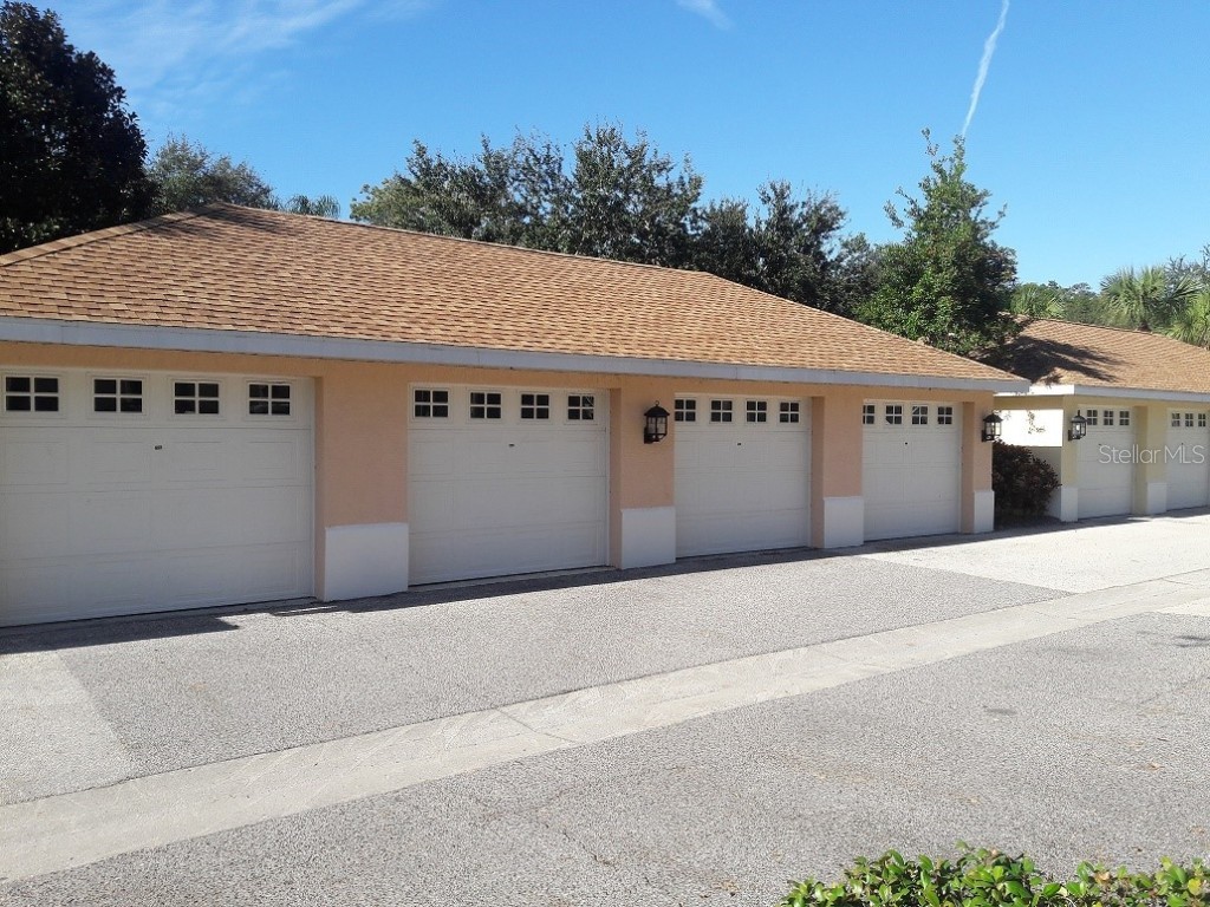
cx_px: 605
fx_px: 979
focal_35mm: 28
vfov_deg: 49.7
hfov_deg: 63.4
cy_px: 454
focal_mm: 3.7
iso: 40
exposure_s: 1/1041
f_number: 1.9
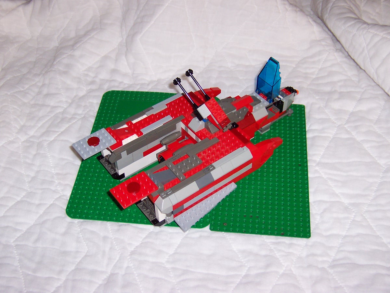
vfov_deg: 28.0
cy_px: 146
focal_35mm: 52
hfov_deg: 36.8
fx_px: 586
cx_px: 195
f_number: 3.4
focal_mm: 8
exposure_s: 1/60
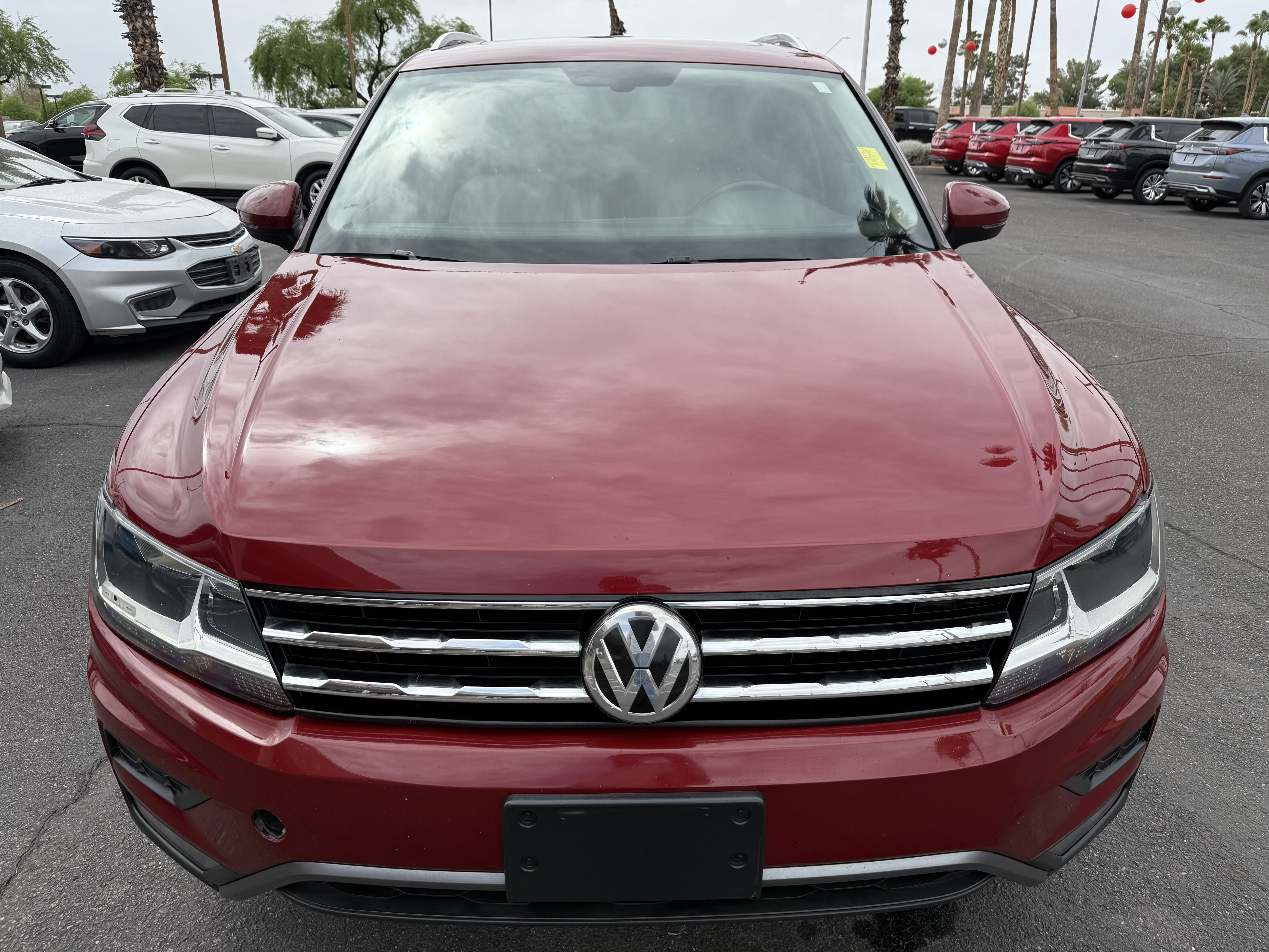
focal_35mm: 24
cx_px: 634
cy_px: 476
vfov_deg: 56.8
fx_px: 880
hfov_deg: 71.6
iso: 80
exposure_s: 1/2299
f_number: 1.78
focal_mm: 6.76
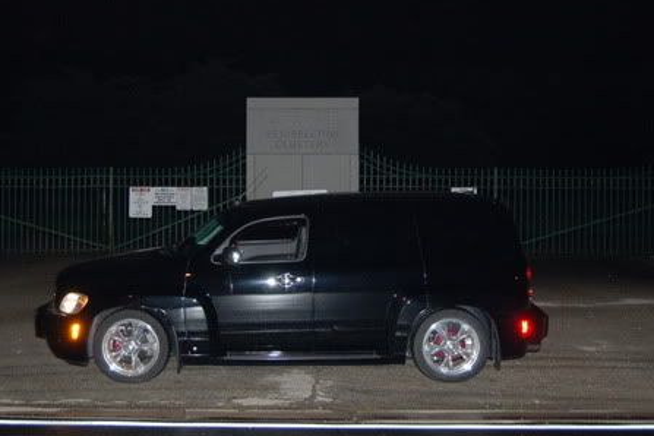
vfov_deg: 22.6
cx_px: 279
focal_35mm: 60
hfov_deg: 33.3
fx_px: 1090
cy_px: 162
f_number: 4.2
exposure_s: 1/60
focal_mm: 28
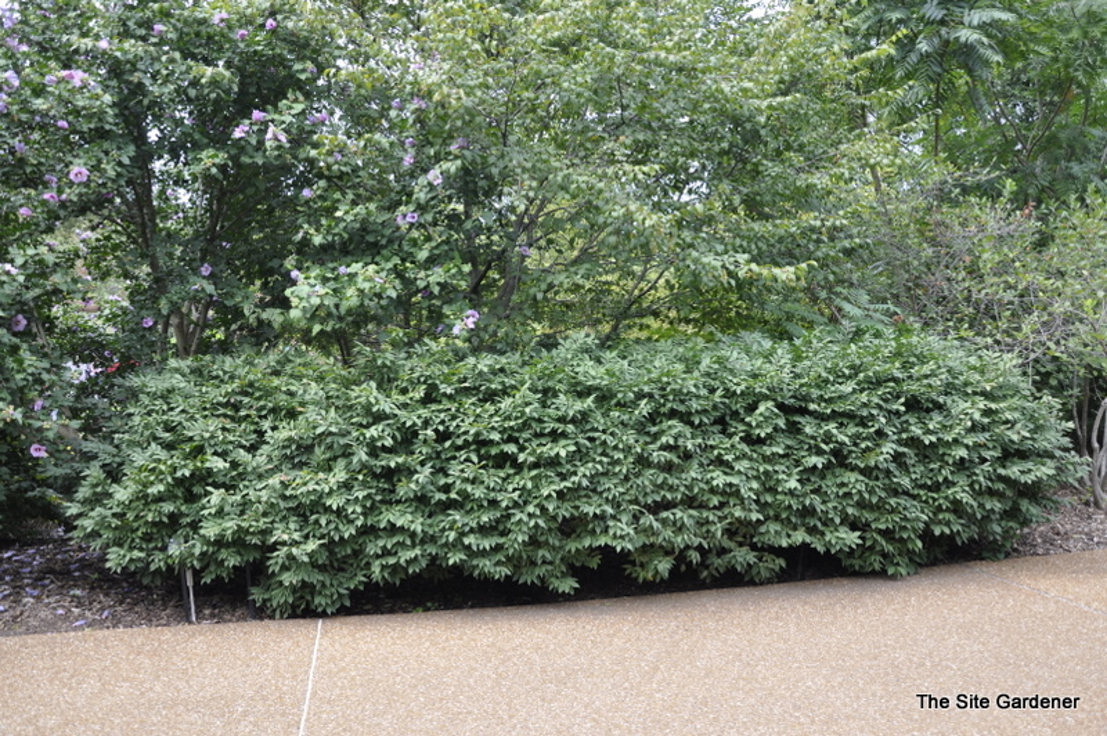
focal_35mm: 32
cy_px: 368
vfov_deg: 41.6
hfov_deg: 59.5
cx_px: 554
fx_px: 968
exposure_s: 1/125
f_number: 5.6
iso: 200
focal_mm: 21
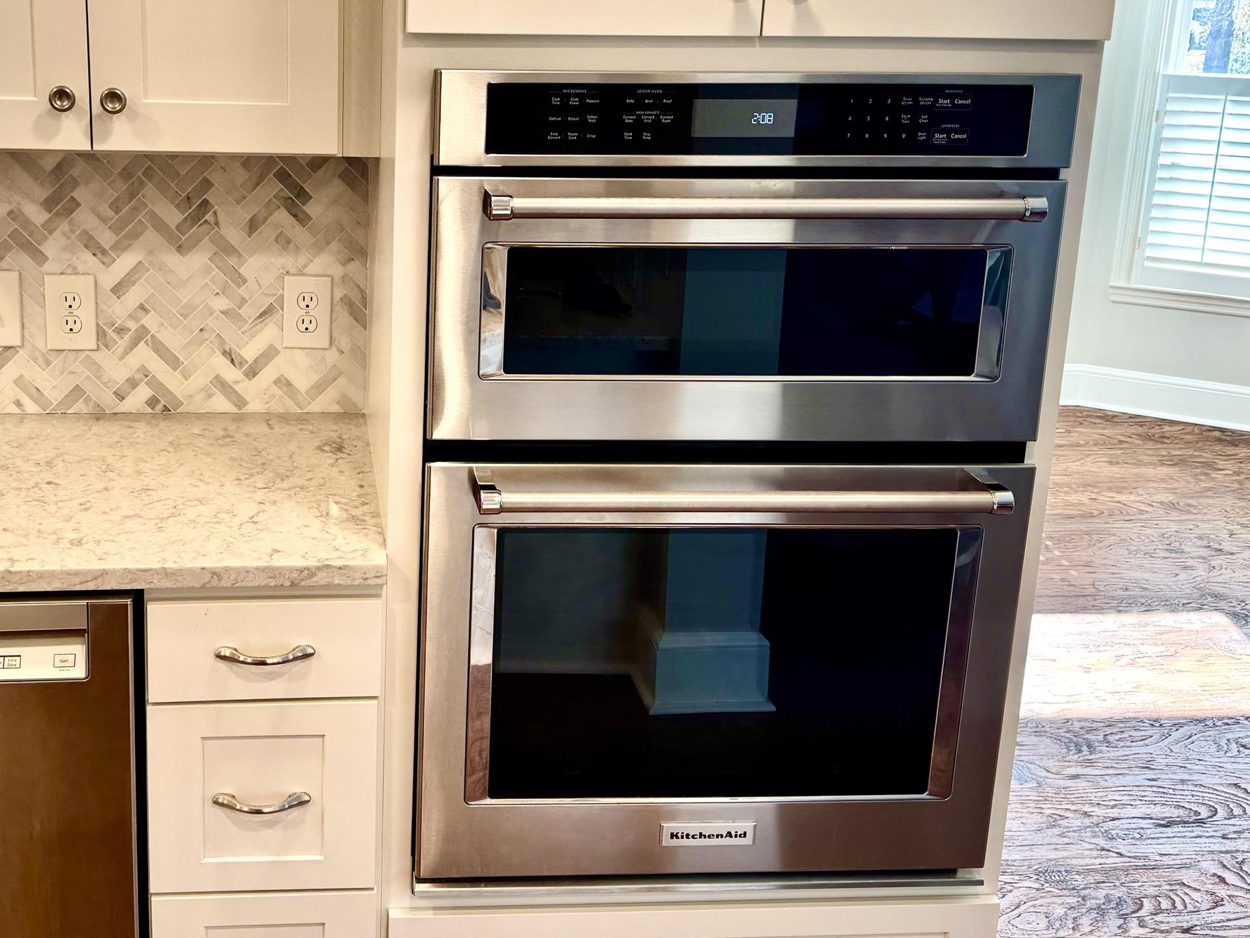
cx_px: 384
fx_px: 1408
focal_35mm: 39
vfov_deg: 36.5
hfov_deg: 46.8
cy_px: 314
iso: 80
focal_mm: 6.76
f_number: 1.78
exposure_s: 1/120
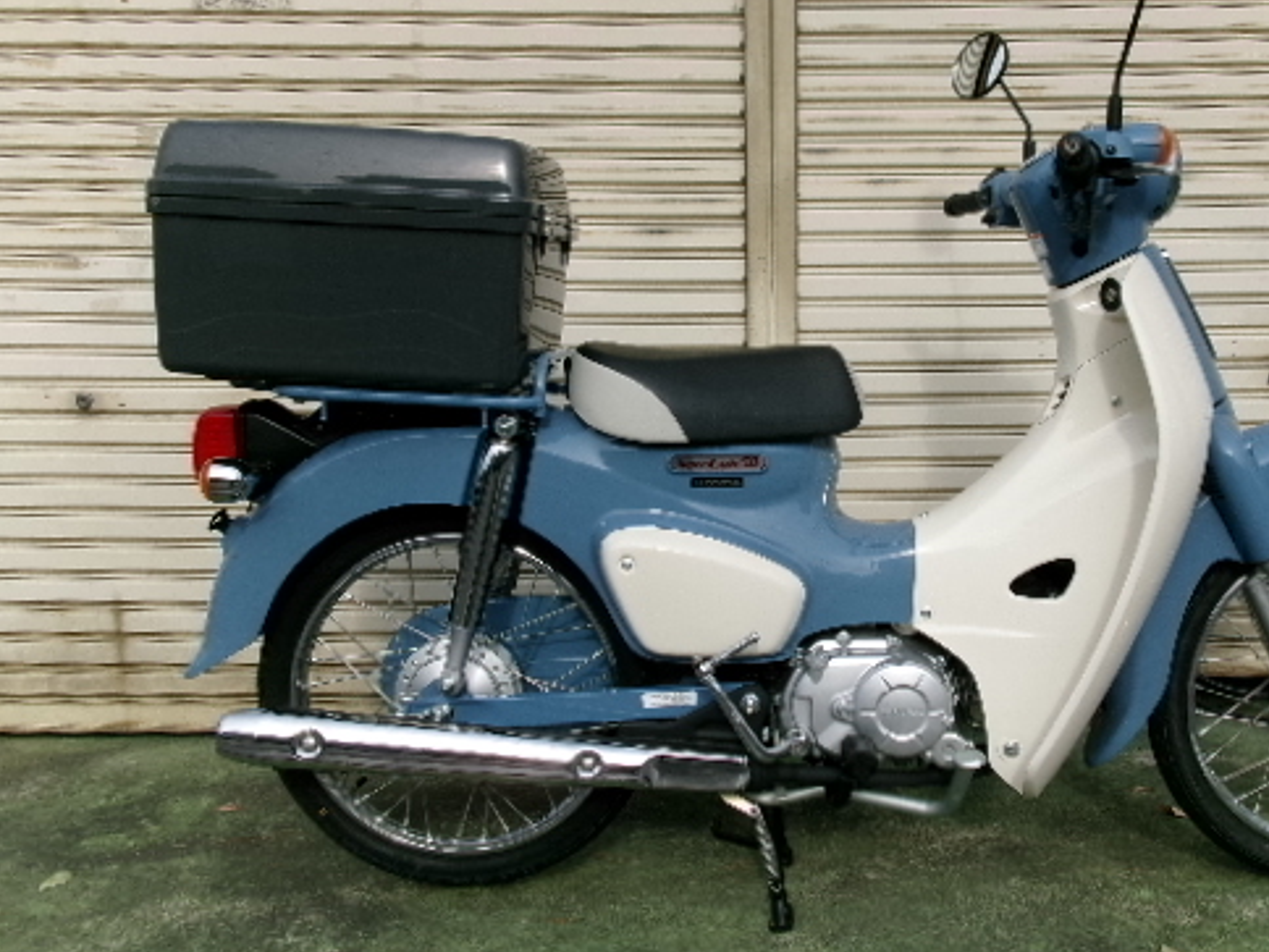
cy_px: 422
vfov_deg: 38.6
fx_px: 1356
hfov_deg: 49.5
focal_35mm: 37
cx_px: 818
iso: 100
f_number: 10.8
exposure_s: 1/140
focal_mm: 5.1
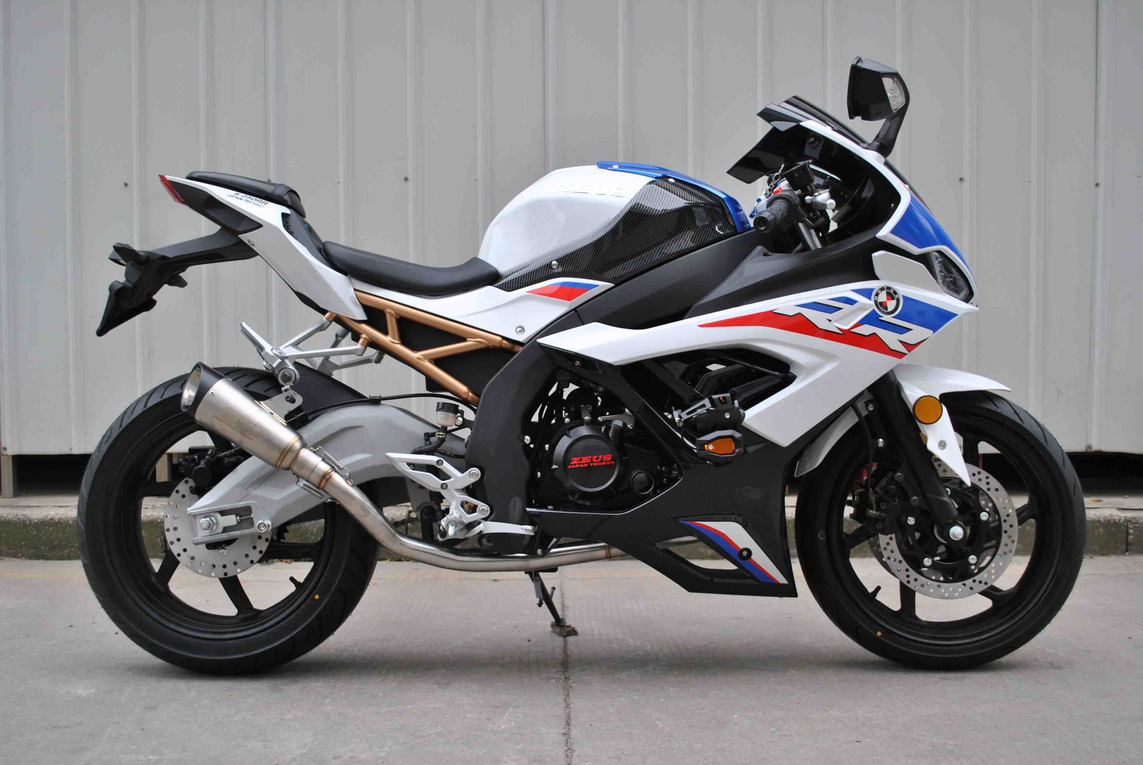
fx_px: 1049
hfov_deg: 57.2
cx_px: 572
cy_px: 382
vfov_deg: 40.1
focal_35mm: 33
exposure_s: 1/60
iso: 200
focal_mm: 22
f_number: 5
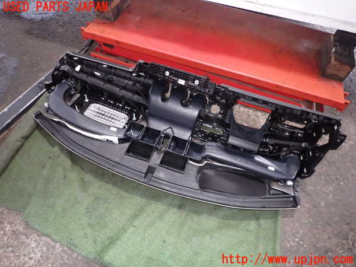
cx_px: 178
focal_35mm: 25
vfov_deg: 54.9
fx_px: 257
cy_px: 134
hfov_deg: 69.4
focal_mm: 4.5
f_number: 2
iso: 320
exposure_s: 1/30
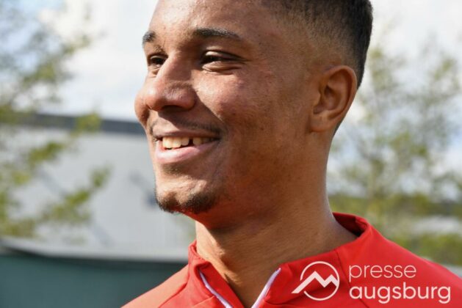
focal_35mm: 165
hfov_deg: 12.4
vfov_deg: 8.3
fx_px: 2118
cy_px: 154
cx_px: 231
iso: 500
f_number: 13
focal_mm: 110
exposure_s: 1/640
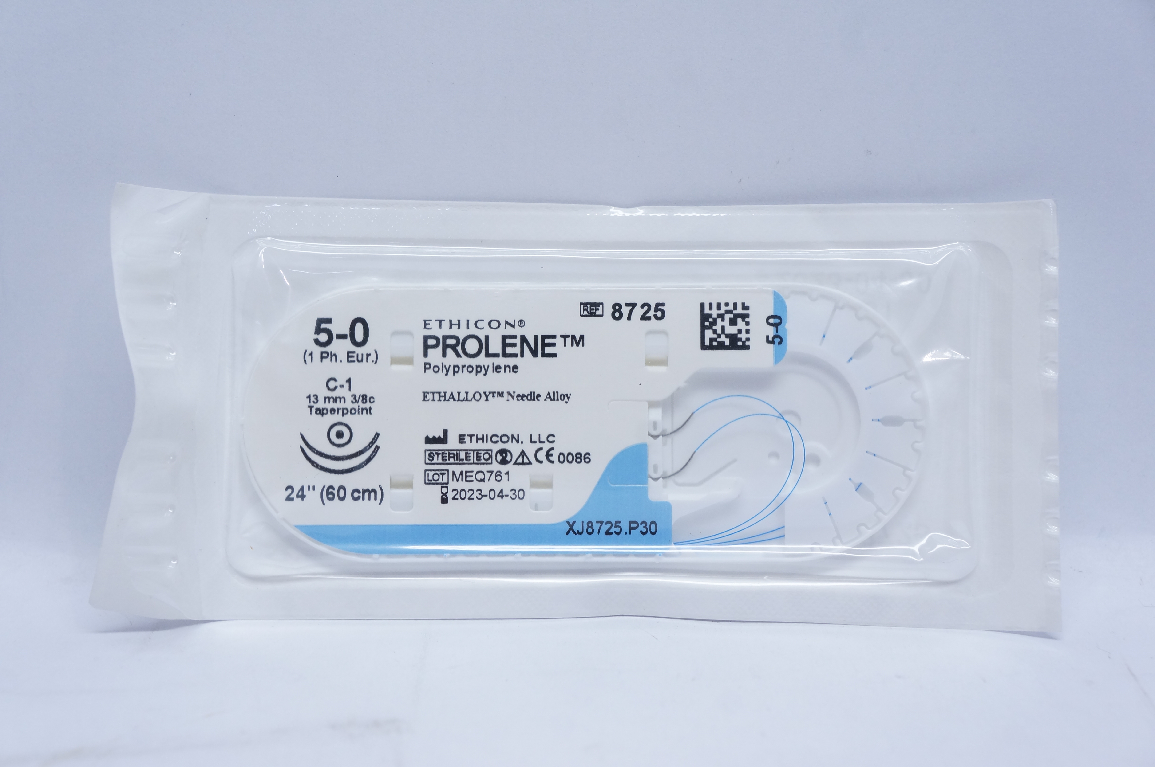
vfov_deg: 25.0
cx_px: 578
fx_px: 1731
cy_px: 384
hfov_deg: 36.9
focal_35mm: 54
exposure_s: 1/60
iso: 800
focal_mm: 36
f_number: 7.1
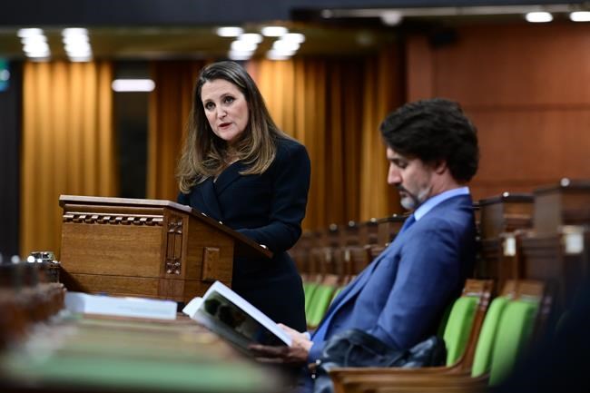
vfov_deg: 4.6
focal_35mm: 300
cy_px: 196
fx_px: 4915
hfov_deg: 6.9
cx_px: 295
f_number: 5.6
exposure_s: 1/200
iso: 6400
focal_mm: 300
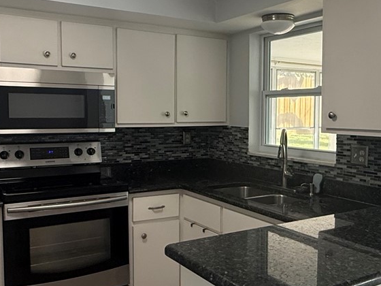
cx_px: 219
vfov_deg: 36.0
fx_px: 440
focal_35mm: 40
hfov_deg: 46.6
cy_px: 144
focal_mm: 2.22
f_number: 2.2
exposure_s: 1/120
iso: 200
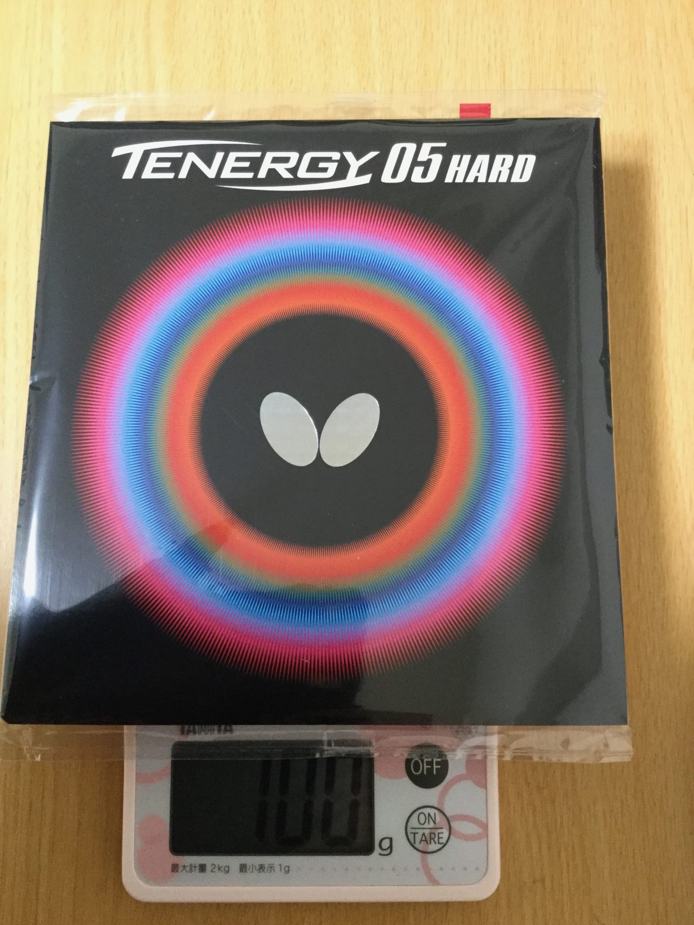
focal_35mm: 31
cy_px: 462
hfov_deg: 45.4
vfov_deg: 58.4
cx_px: 347
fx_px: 829
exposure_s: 1/30
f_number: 2.4
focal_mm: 3.3
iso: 160
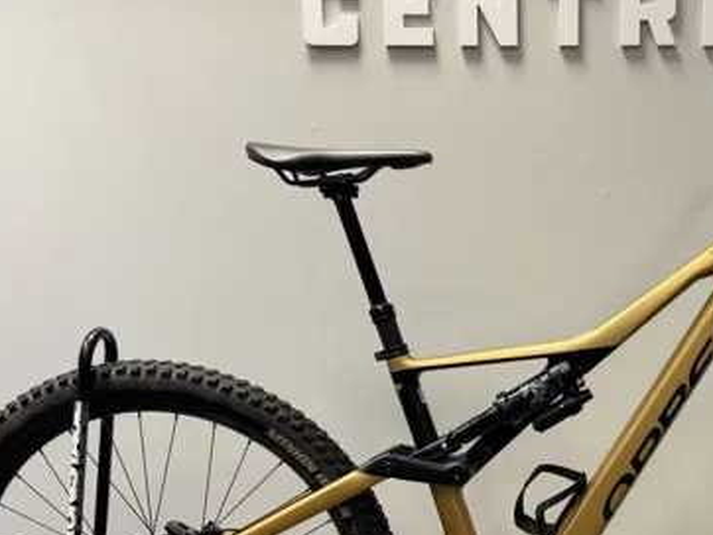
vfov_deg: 26.4
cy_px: 507
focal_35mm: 53
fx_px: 1092
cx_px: 579
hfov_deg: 34.9
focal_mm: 6.76
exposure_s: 1/50
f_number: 1.78
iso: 125
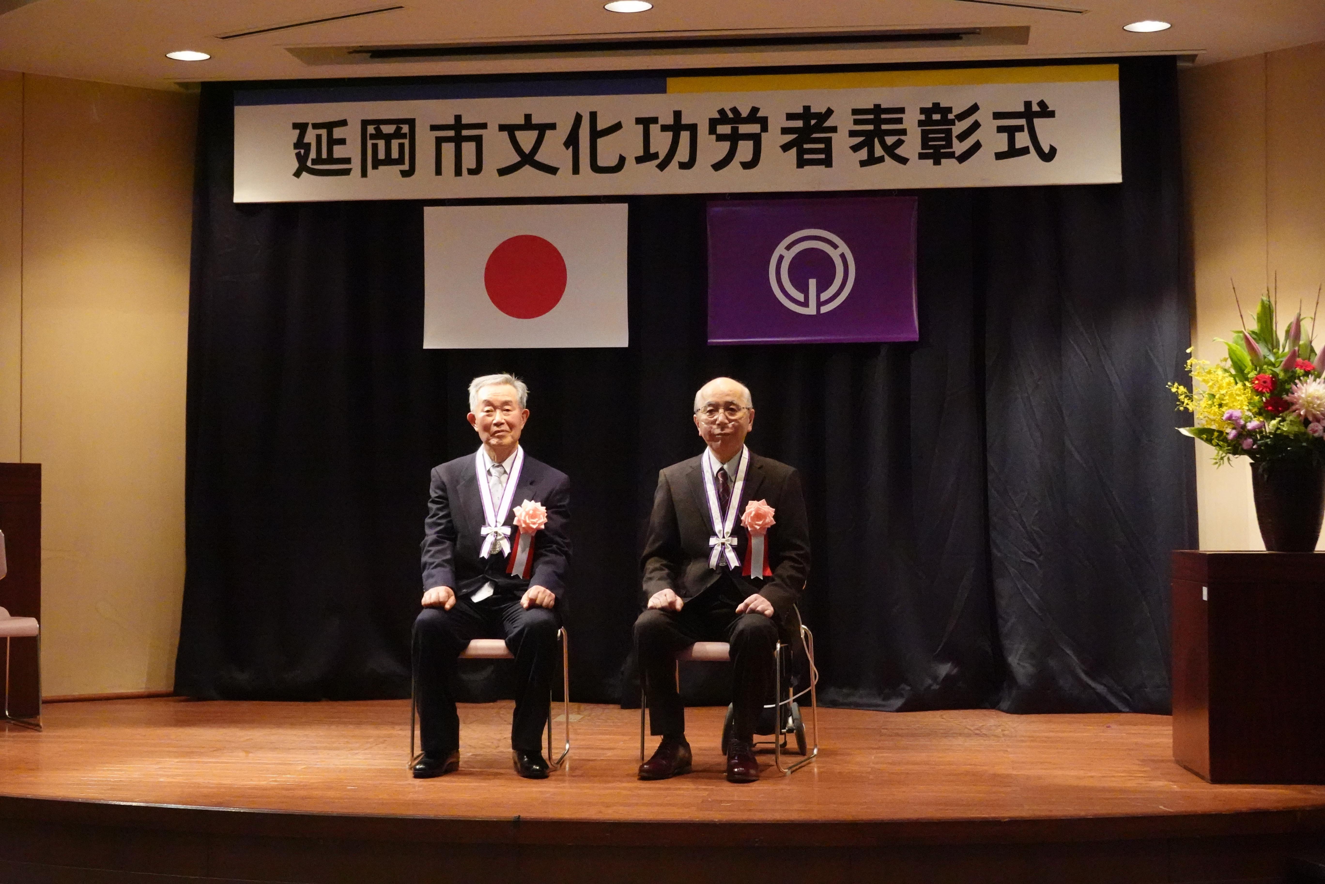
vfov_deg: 23.4
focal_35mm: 58
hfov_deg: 34.5
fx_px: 2135
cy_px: 442
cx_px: 662
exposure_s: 1/125
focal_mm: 21.56
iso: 5000
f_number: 4
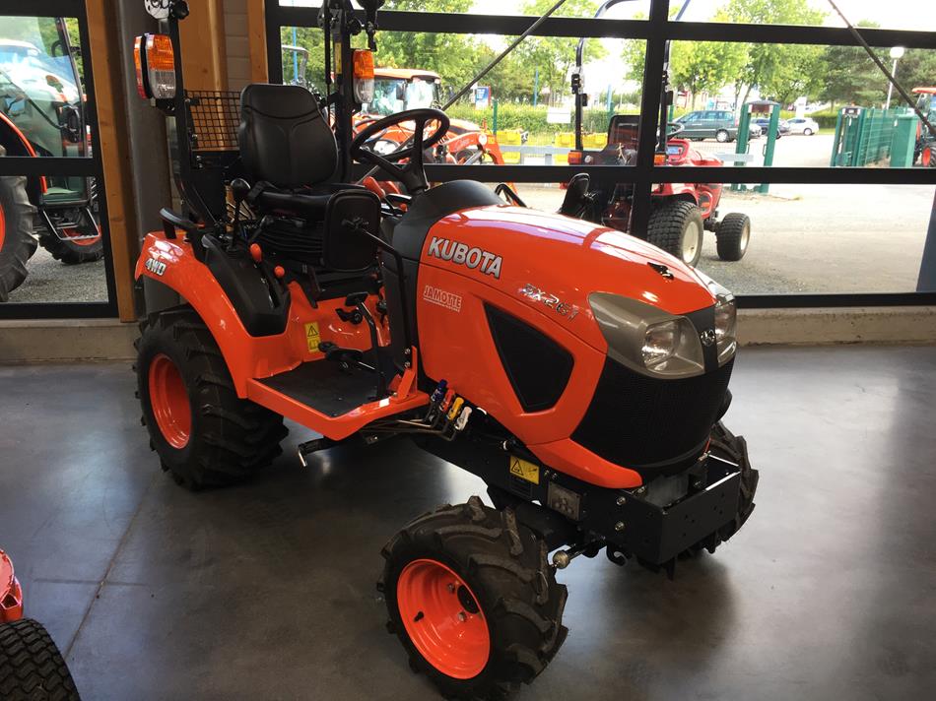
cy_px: 350
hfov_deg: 61.7
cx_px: 468
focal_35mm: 29
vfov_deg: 48.2
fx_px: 784
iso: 32
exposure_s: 1/100
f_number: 2.2
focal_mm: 4.15
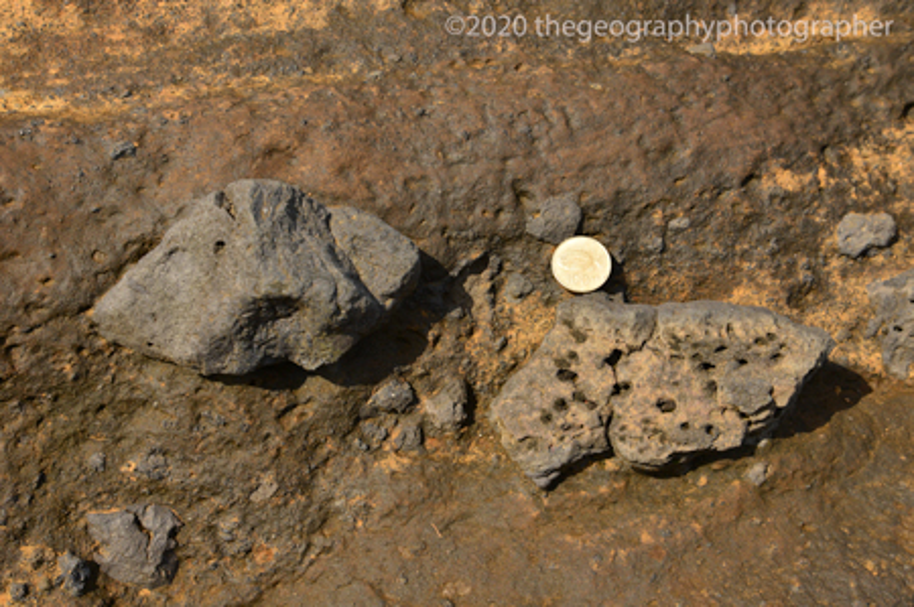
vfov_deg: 20.6
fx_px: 1674
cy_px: 304
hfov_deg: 30.5
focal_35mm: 66
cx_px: 457
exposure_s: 1/200
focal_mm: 66
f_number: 9
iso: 160
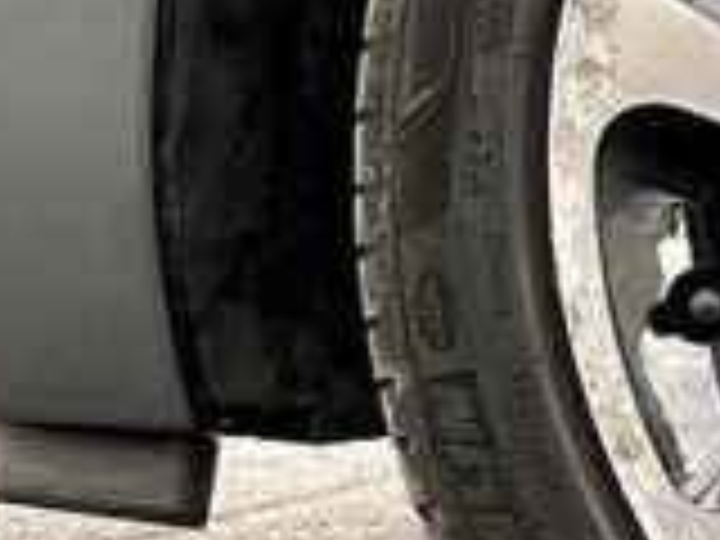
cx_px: 1521
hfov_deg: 12.9
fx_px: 2704
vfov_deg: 11.3
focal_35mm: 130
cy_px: 40
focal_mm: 4.2
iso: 80
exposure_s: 1/121
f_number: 1.6
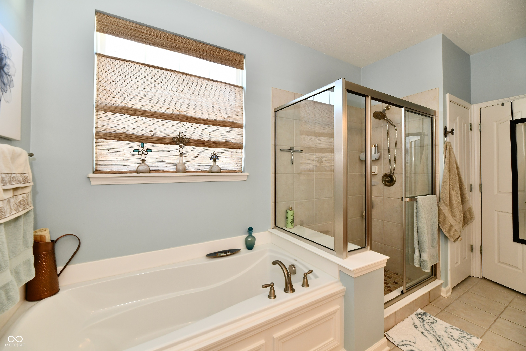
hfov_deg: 104.3
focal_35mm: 14
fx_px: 205
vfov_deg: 81.2
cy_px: 176
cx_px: 263
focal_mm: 14
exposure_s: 1/60
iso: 640
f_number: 6.3
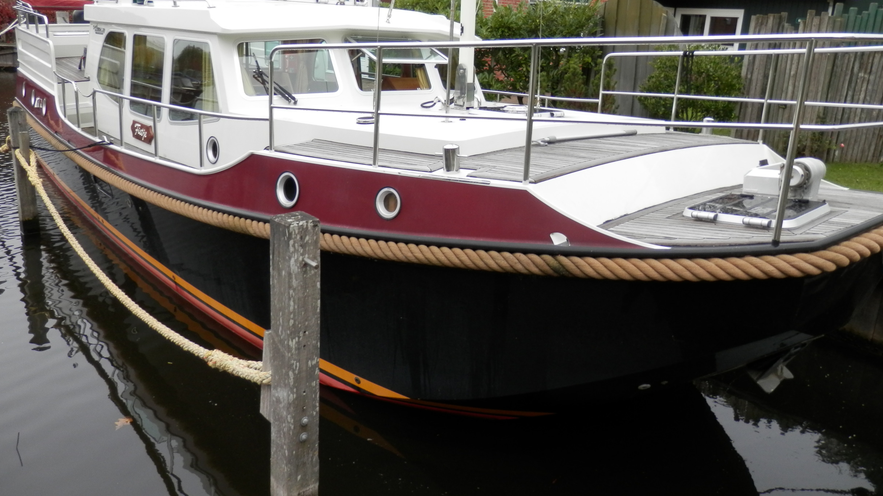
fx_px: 656
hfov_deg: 67.9
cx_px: 440
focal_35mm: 28
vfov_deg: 41.3
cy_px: 198
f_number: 3
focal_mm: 4.5
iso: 80
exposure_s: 1/100
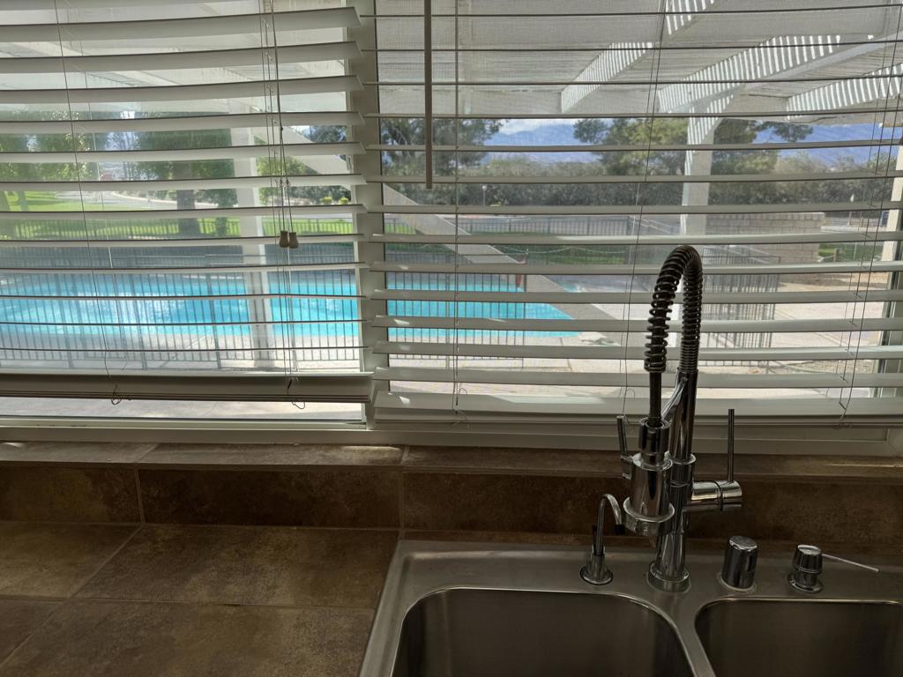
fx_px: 626
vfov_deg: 56.8
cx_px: 452
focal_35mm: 24
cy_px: 338
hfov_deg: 71.6
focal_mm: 6.76
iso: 80
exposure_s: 1/966
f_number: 1.78
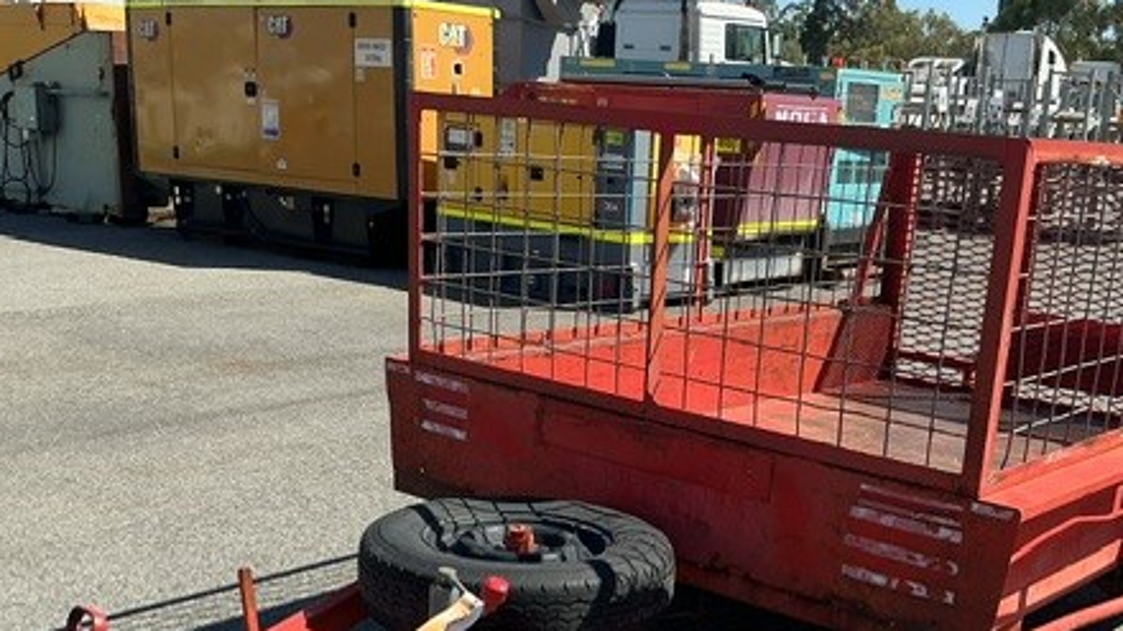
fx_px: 1369
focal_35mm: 46
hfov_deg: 44.3
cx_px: 697
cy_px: 549
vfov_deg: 25.3
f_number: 1.8
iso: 25
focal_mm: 3
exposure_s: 1/1221
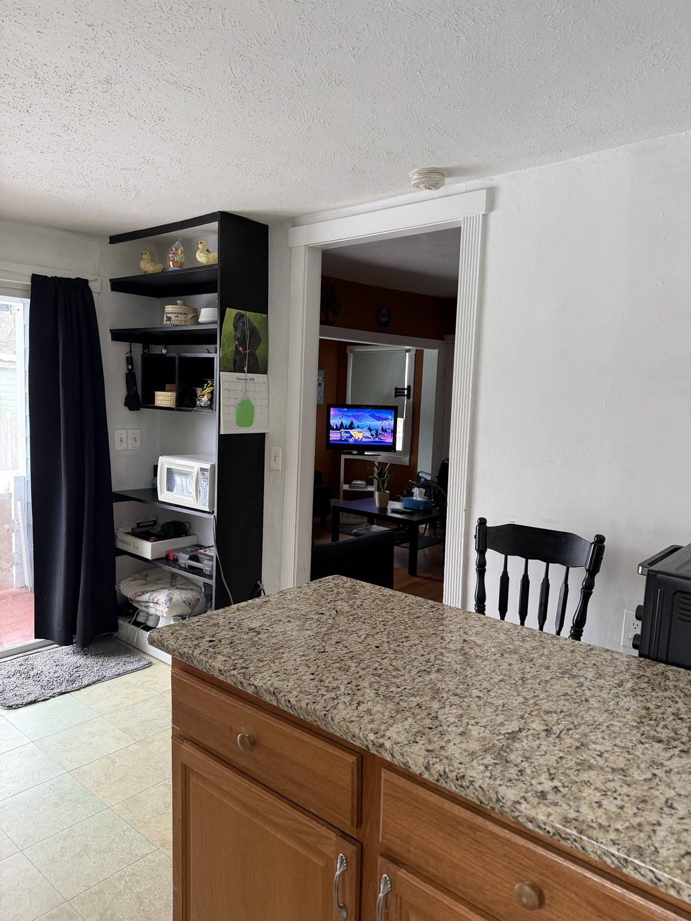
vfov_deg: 71.6
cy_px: 460
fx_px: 639
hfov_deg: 56.8
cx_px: 346
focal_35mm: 24
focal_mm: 6.76
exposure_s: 1/97
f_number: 1.78
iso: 200
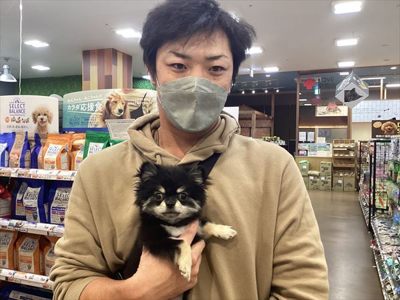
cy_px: 150
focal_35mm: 31
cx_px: 200
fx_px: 358
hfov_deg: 58.4
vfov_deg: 45.4
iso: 200
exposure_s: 1/50
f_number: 2.4
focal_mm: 3.3
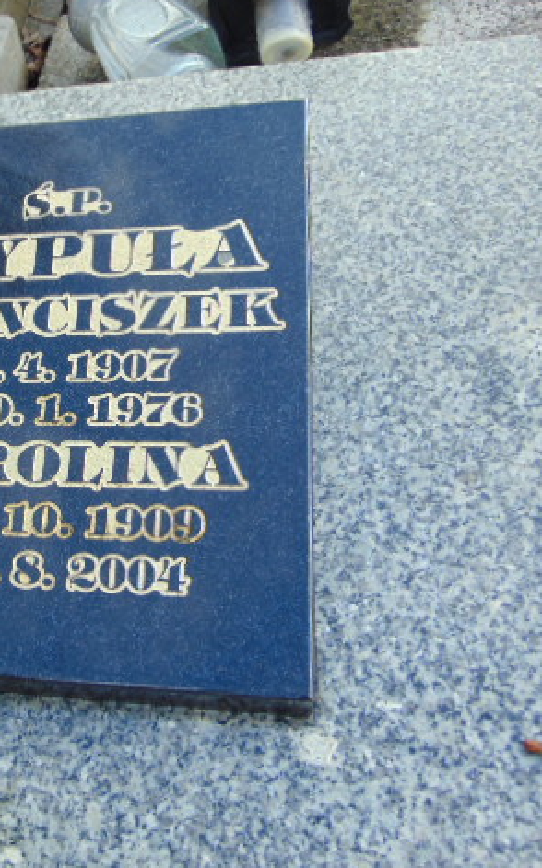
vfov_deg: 54.0
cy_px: 429
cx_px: 28
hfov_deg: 33.0
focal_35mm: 36
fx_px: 852
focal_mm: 4.5
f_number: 3
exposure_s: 1/200
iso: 80
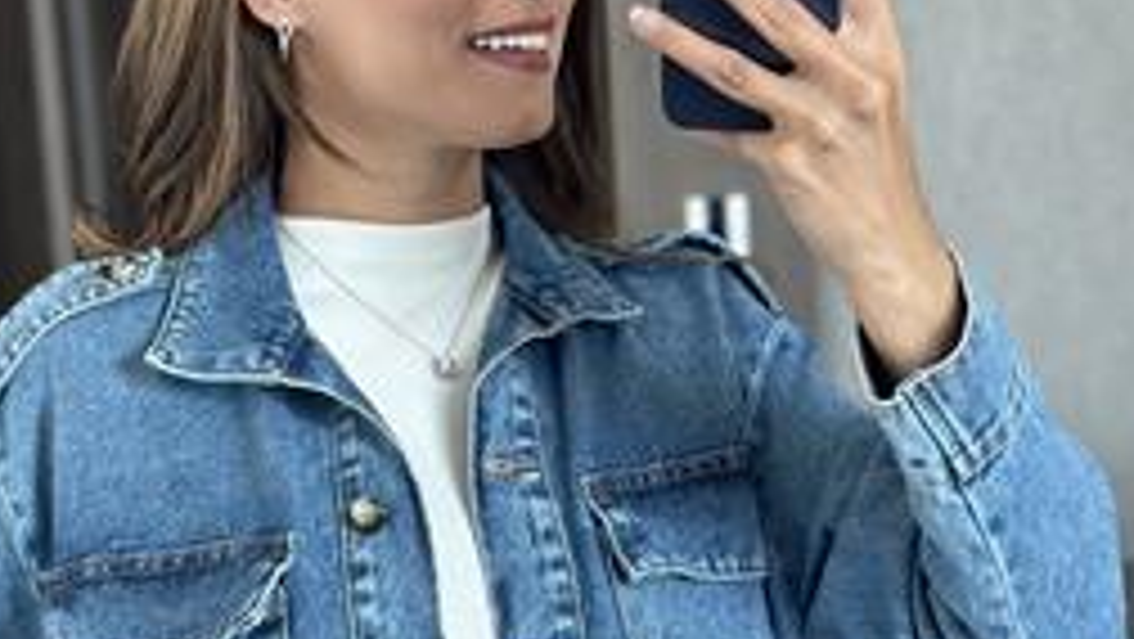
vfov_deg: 11.5
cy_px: 540
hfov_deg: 20.3
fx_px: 3159
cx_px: 495
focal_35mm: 105
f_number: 1.78
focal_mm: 6.86
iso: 125
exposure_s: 1/100
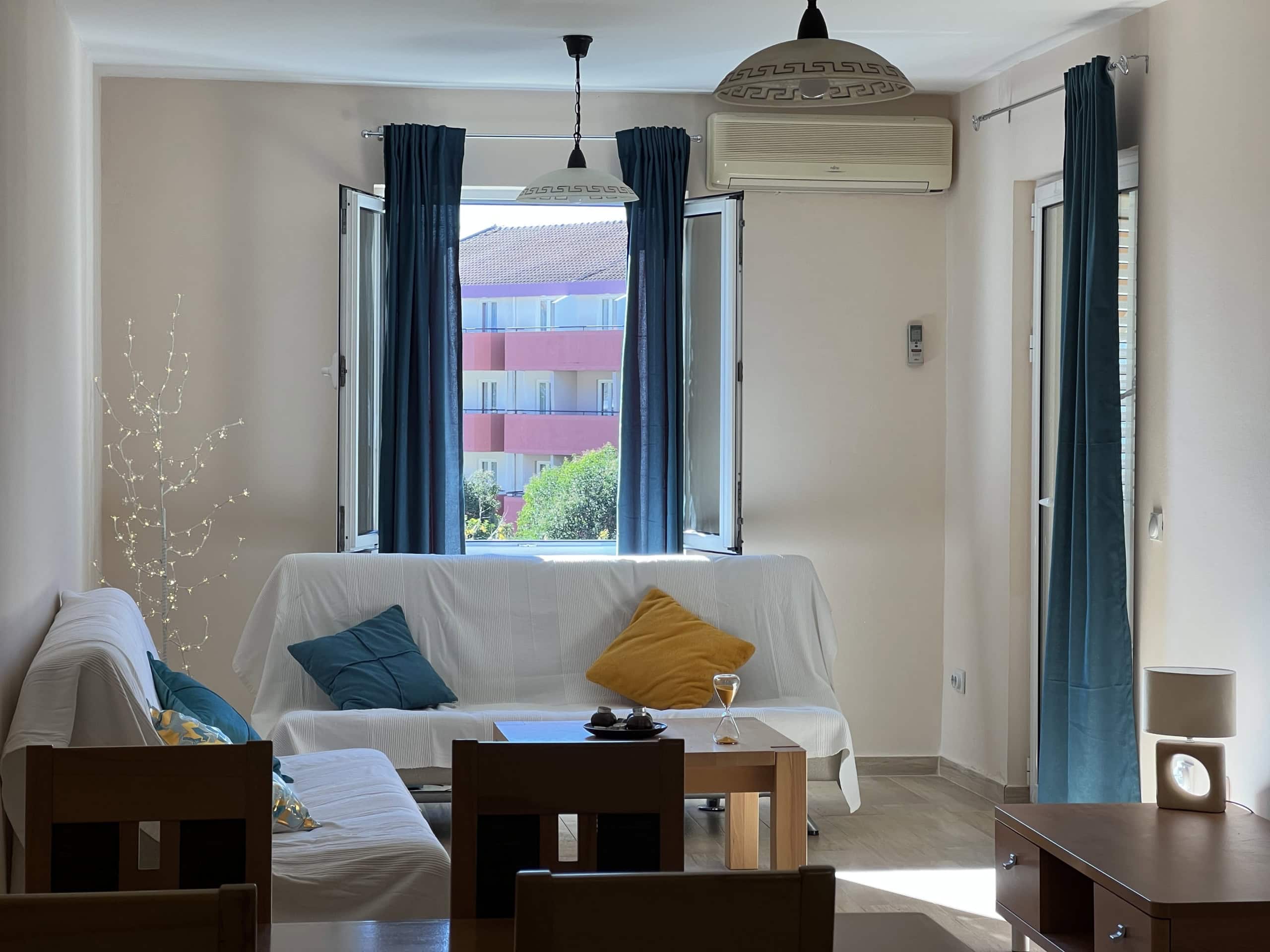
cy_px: 476
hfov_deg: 25.3
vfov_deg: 19.1
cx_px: 635
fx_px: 2825
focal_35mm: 77
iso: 64
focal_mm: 9
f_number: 2.8
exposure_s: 1/122
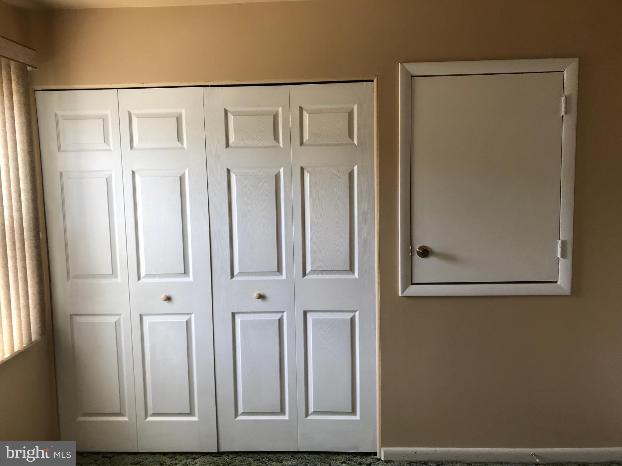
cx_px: 311
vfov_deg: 49.7
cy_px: 233
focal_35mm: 28
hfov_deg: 63.4
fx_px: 503
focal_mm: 3.99
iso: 25
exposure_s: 1/60
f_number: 1.8
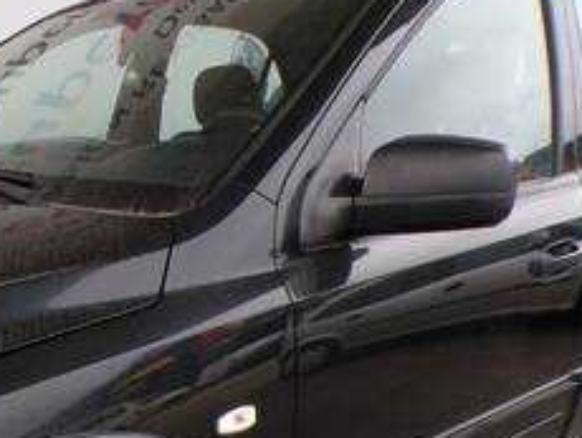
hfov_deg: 35.6
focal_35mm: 50
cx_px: 46
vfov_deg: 27.7
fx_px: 842
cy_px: 423
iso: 100
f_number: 4.4
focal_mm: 4.3
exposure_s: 1/34
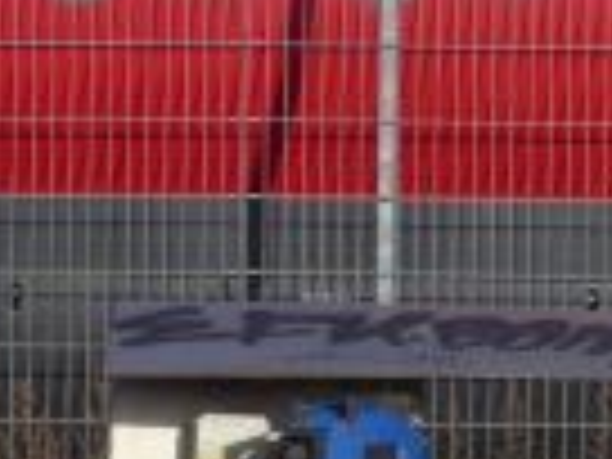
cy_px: -142
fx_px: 8610
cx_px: 706
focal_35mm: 487
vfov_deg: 3.0
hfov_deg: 4.1
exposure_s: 1/500
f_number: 5.3
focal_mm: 25.7
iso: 80
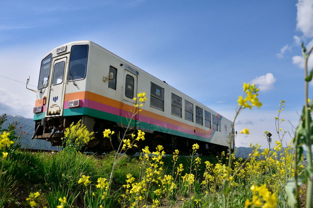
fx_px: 234
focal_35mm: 27
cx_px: 156
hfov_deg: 67.4
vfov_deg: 47.8
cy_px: 104
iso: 200
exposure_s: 1/1250
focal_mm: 18
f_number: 8
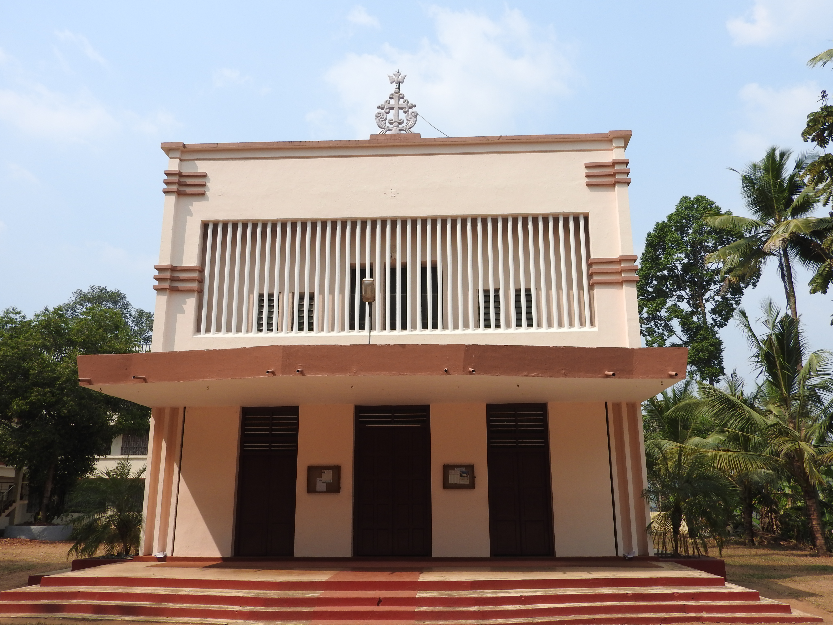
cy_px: 312
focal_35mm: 30
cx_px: 416
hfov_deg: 60.0
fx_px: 722
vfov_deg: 46.8
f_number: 3.5
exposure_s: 1/1250
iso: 100
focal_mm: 5.4
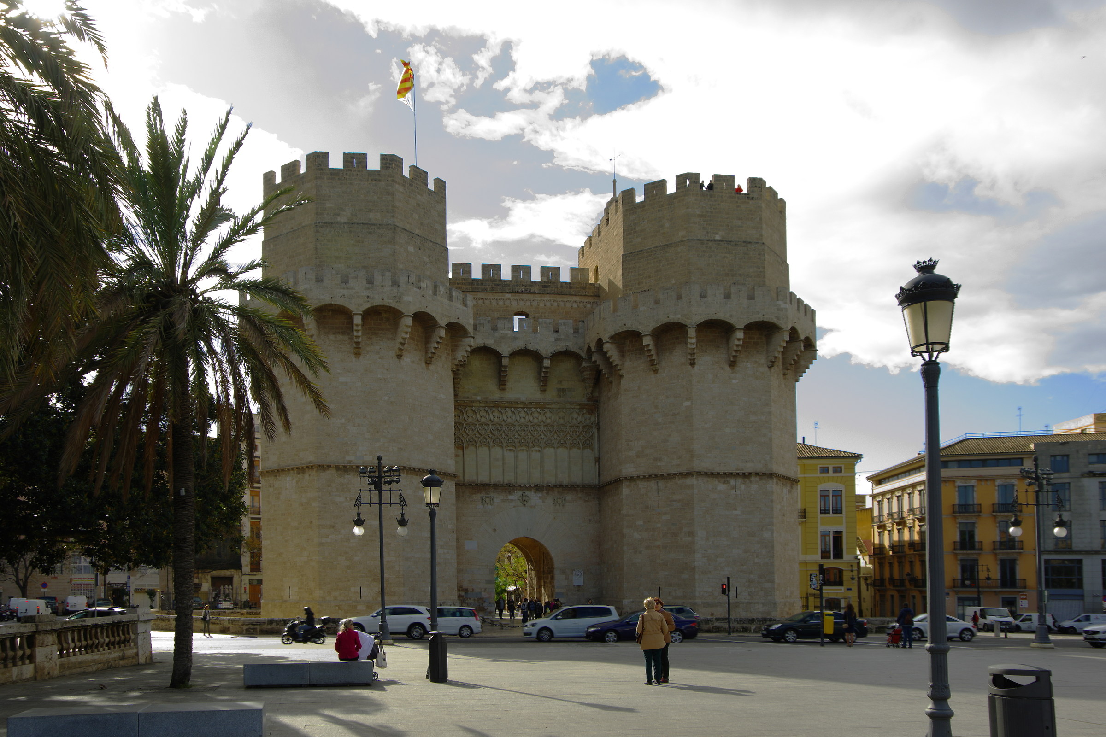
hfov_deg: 67.4
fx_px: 829
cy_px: 368
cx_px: 553
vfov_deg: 47.9
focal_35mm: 27
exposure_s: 1/125
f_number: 7.1
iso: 100
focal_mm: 18
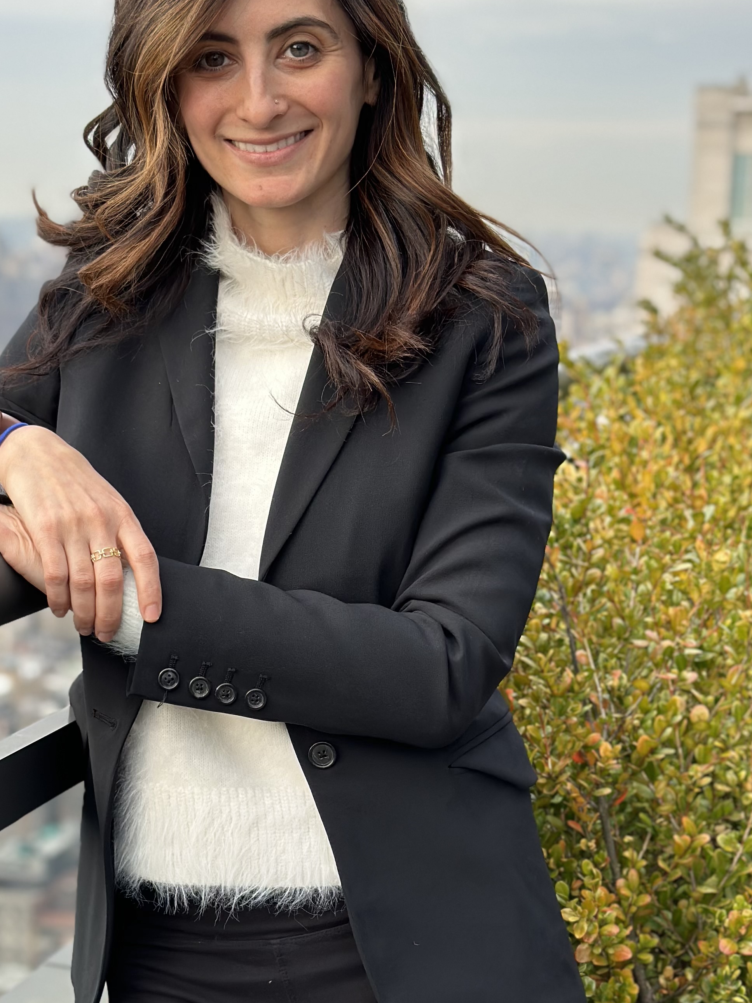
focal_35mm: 75
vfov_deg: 26.0
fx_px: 2172
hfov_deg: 19.6
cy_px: 569
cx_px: 295
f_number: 1.78
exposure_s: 1/642
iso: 80
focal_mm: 6.86
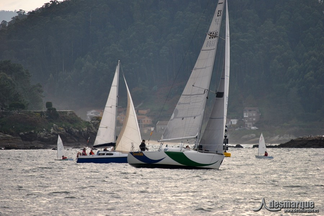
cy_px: 108
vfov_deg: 4.8
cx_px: 162
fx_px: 2565
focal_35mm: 285
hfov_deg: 7.2
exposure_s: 1/640
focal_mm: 190
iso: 200
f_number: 5.6
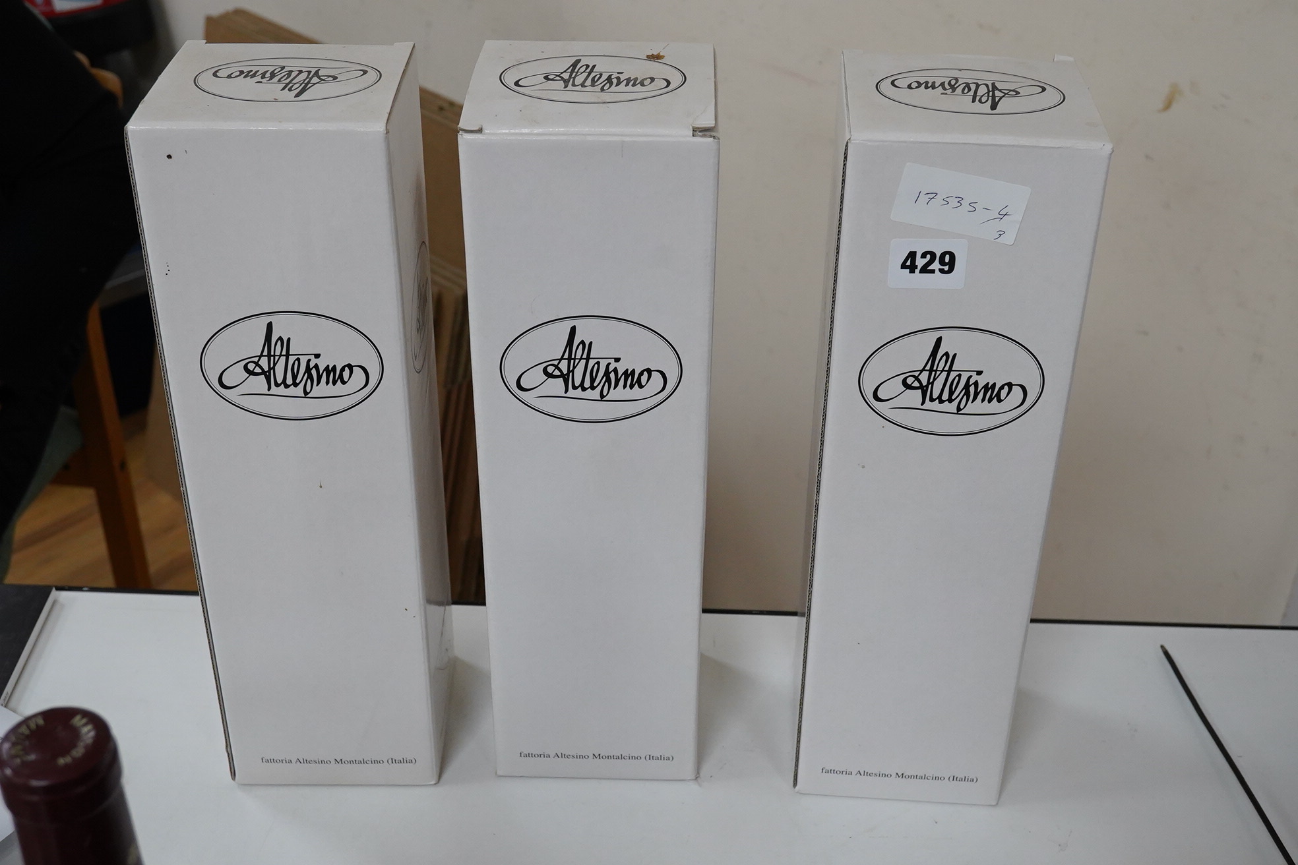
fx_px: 1622
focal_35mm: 45
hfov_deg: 43.6
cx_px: 649
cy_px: 432
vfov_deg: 29.9
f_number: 11
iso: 2000
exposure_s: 1/125
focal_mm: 30
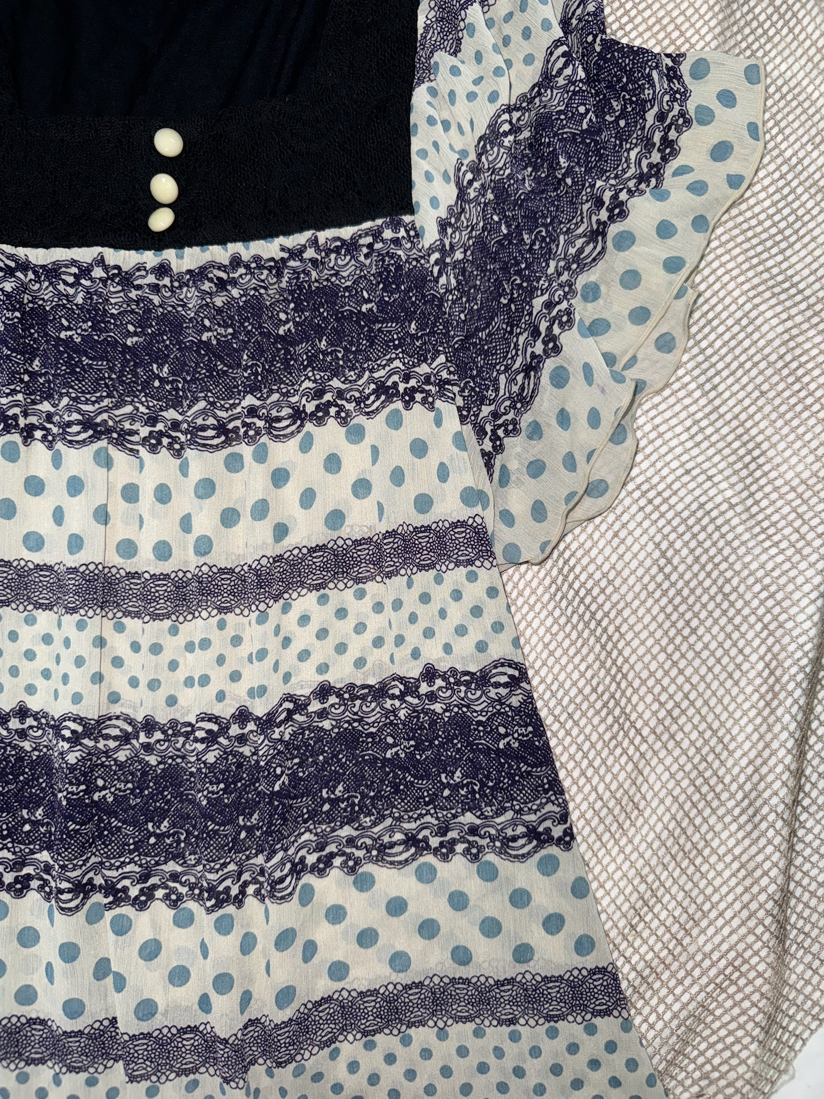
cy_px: 550
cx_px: 412
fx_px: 762
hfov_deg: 56.8
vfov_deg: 71.6
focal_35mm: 24
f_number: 1.78
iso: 80
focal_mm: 6.76
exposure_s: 1/59
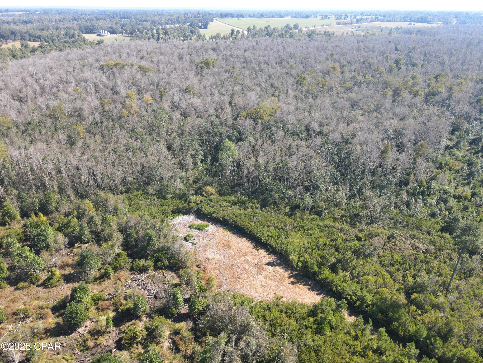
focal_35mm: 24
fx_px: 335
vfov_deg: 56.8
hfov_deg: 71.6
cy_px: 182
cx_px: 242
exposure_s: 1/240
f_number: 2.8
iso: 100
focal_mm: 4.5
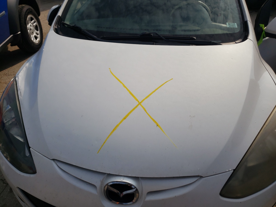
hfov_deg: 67.3
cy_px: 104
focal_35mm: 26
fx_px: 207
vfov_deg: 53.1
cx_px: 138
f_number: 1.5
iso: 50
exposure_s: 1/10000
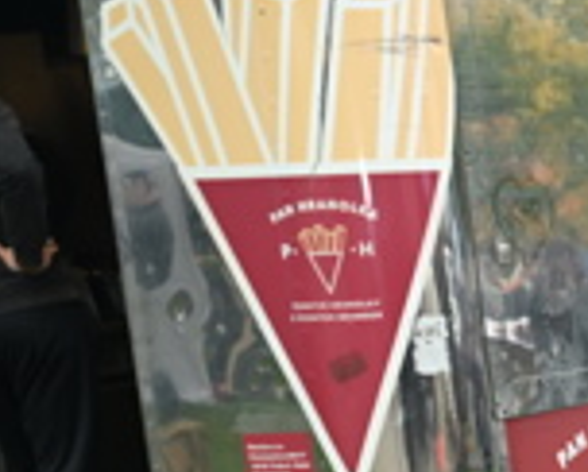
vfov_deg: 11.2
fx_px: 2337
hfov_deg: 12.0
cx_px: 1331
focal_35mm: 134
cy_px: 662
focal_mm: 31.5
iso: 400
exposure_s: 1/200
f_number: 5
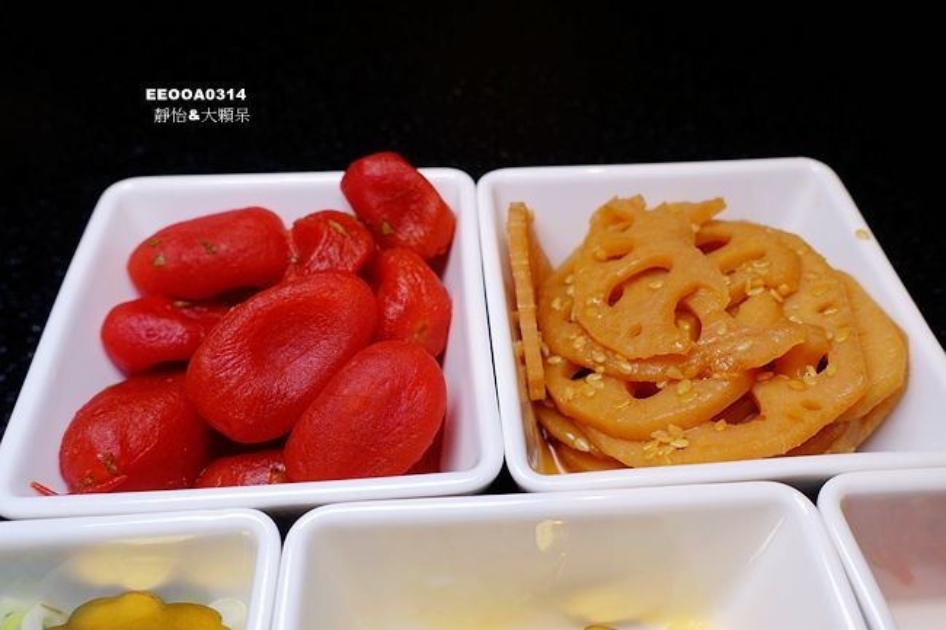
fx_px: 762
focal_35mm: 29
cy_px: 315
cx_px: 473
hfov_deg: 63.7
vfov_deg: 44.9
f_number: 4
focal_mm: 10.6
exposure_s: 1/100
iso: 125
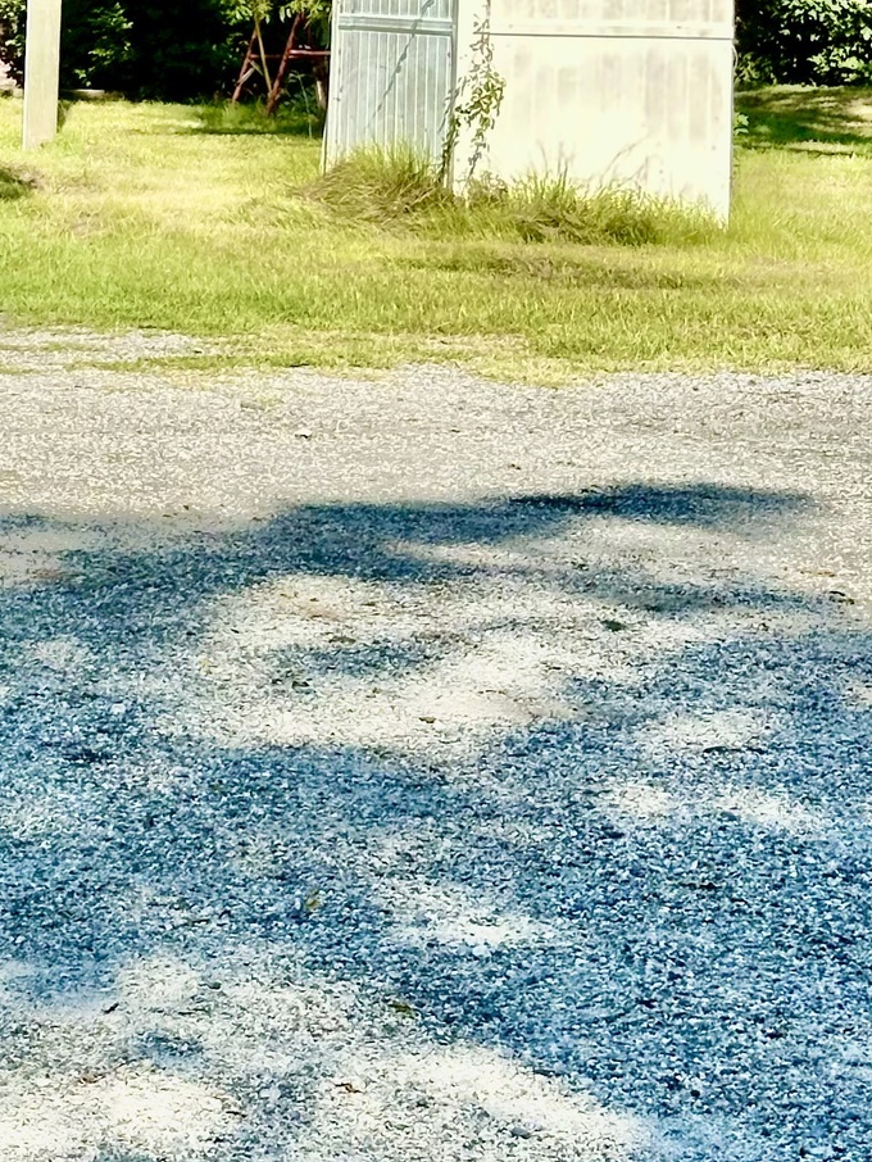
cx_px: -159
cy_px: 42
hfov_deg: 11.9
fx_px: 4096
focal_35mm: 122
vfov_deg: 15.9
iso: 64
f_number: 1.78
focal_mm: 6.86
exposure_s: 1/3058
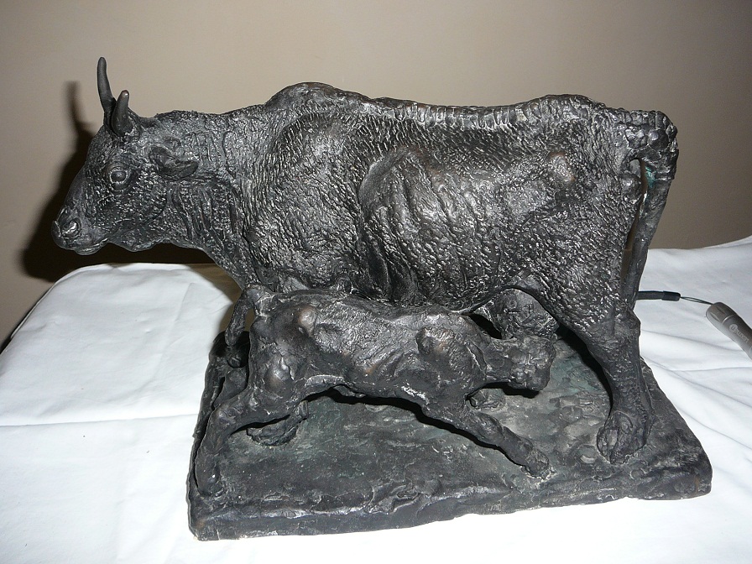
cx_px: 376
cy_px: 282
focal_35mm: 35
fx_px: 760
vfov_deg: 40.7
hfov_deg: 52.6
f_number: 2.8
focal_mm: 5.2
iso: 80
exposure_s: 1/30
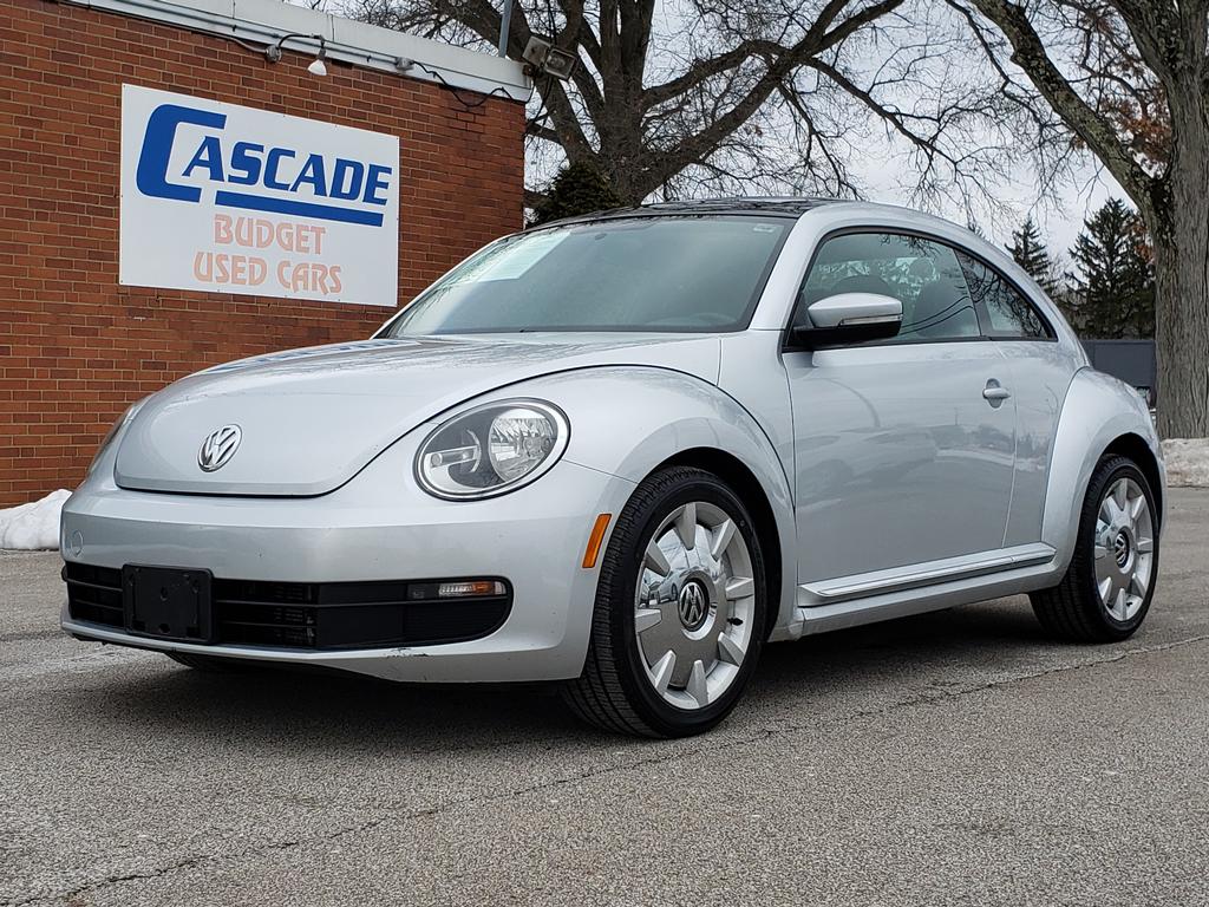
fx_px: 908
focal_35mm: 26
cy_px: 454
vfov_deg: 53.1
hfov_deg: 67.3
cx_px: 604
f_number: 2.4
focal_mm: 4.3
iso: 50
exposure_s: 1/734
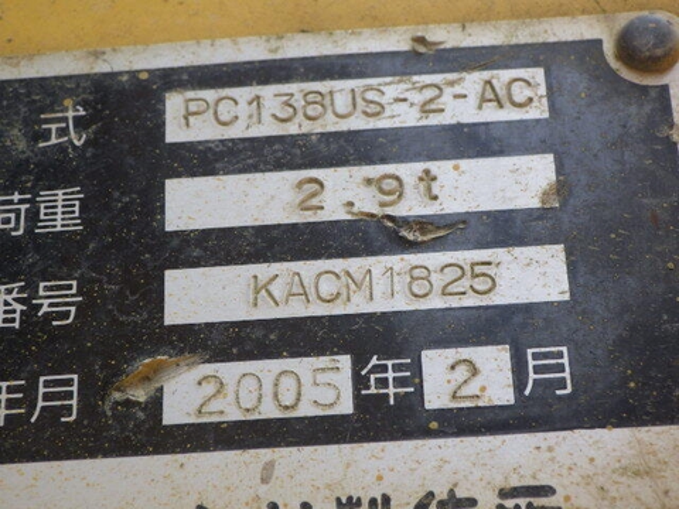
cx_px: 340
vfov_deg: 19.1
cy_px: 254
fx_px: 1510
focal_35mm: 77
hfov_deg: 25.3
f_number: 4.8
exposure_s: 1/200
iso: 125
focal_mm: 13.7
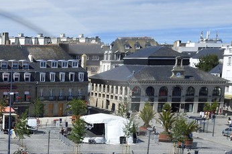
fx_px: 715
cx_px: -86
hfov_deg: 17.1
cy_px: 246
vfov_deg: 11.7
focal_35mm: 111
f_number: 10
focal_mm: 24
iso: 200
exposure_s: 1/320
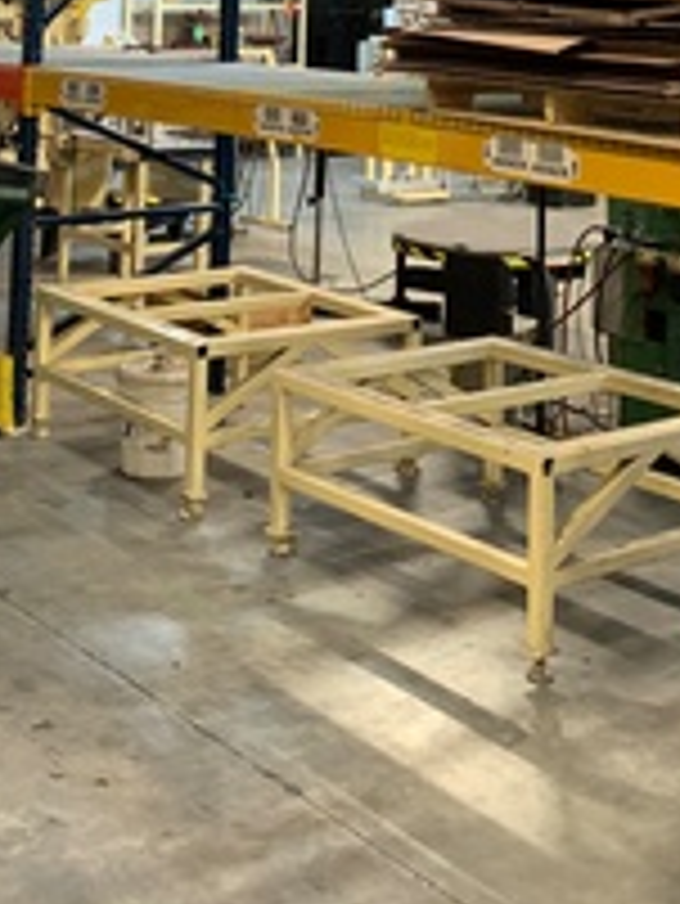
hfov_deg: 23.7
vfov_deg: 27.7
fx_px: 1622
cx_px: 320
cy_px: -153
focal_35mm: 62
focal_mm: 4.25
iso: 250
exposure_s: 1/40
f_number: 1.8
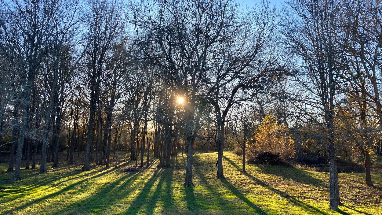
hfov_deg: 62.6
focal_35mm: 31
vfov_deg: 37.8
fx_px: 314
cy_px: 111
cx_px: 193
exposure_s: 1/398
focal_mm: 3.99
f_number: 1.8
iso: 32
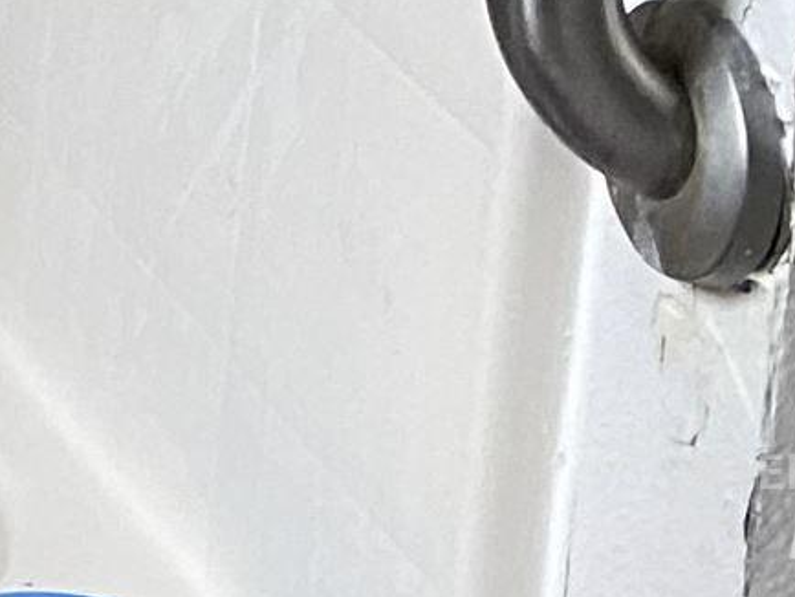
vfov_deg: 6.9
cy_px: -1447
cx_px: -1715
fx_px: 4228
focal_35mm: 184
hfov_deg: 8.6
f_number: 1.8
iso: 200
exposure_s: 1/60
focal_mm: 4.25
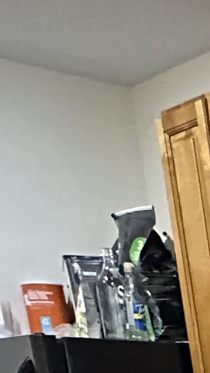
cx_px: 623
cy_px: 696
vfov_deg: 17.6
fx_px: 940
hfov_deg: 9.8
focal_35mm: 95
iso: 1000
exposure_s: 1/59
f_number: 2.2
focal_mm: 2.22
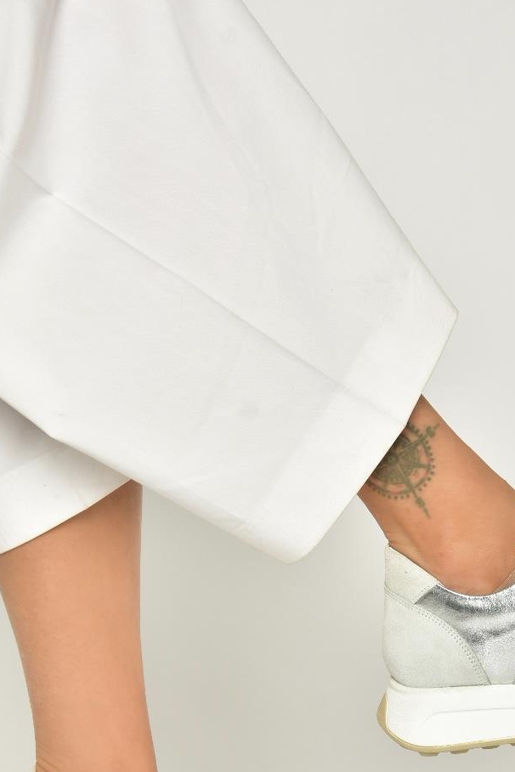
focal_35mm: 139
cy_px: 493
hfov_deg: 9.8
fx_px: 2982
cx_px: 401
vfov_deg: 14.7
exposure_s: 1/125
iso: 100
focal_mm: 52
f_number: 8
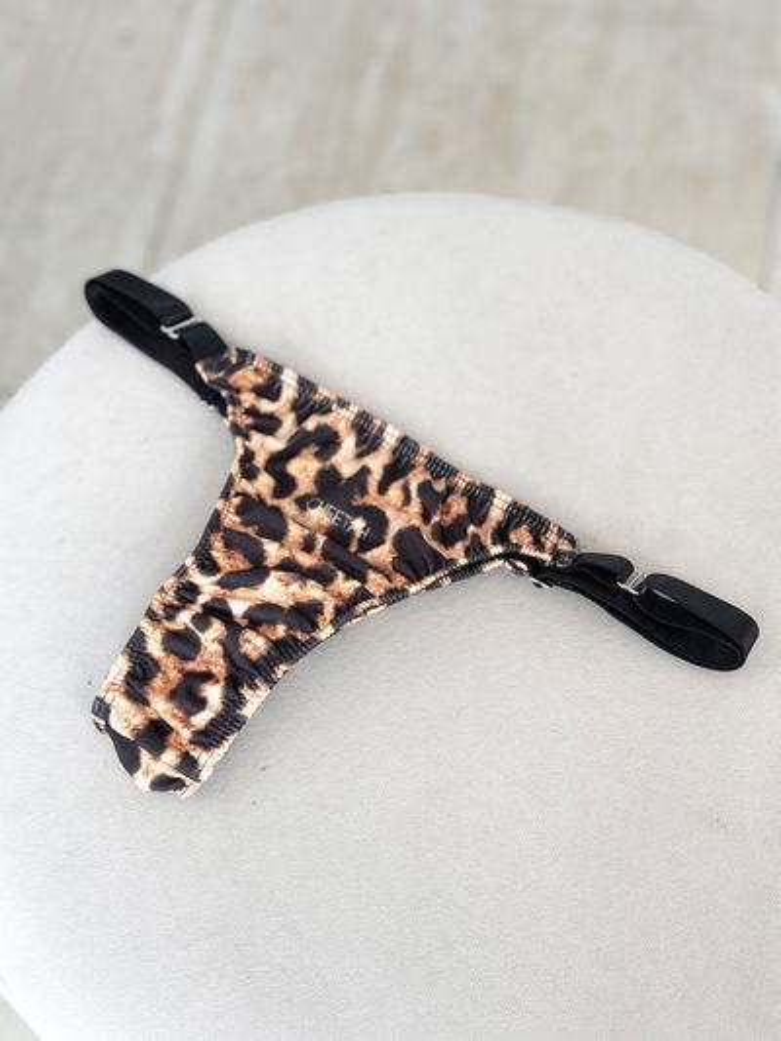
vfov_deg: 39.6
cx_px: 390
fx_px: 1443
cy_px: 520
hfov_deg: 30.3
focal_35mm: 48
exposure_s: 1/100
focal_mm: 6.86
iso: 80
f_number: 1.78
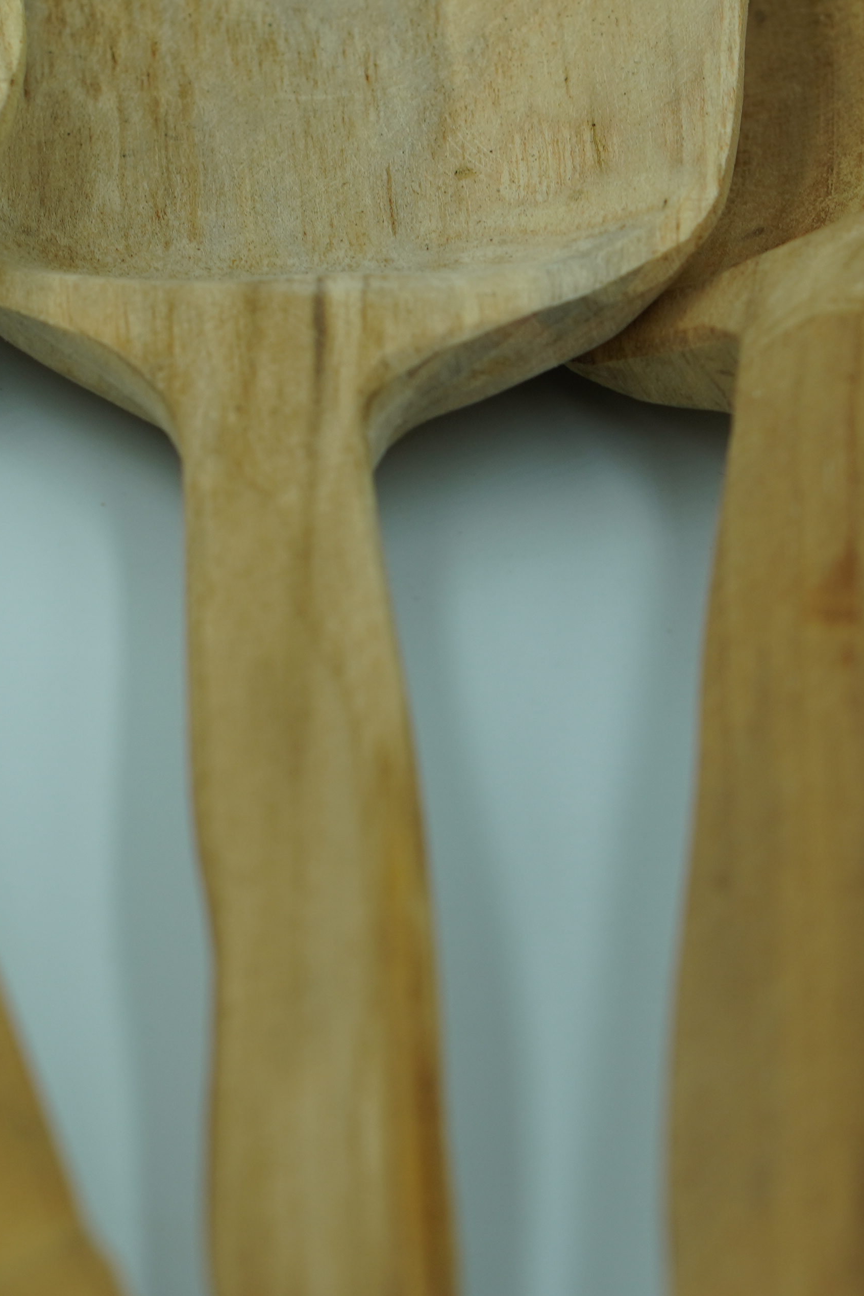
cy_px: 457
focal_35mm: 301
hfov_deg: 4.6
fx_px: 10843
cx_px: 537
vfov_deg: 6.8
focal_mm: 85
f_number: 5
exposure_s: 1/250
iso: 100
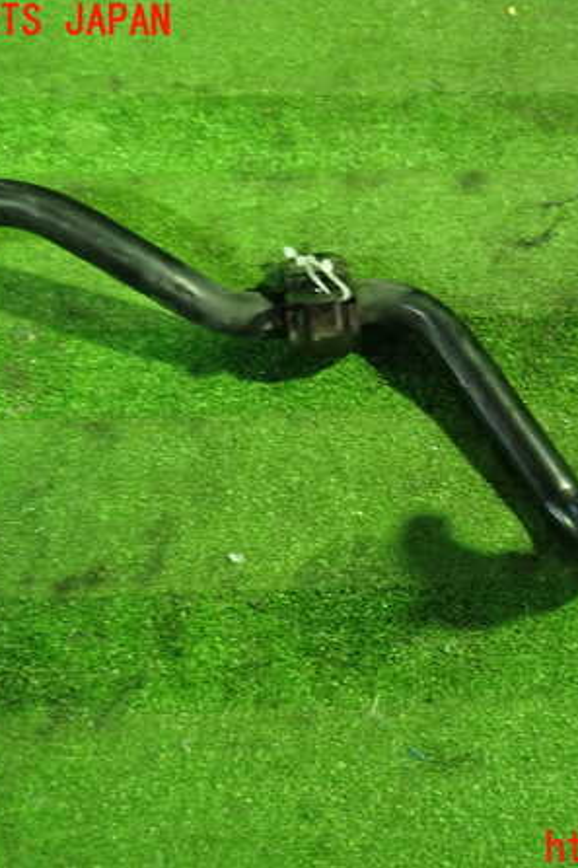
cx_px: 401
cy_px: 436
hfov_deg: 31.5
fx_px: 1012
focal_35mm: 42
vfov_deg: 46.4
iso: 800
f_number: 2.3
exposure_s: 1/25
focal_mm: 5.4
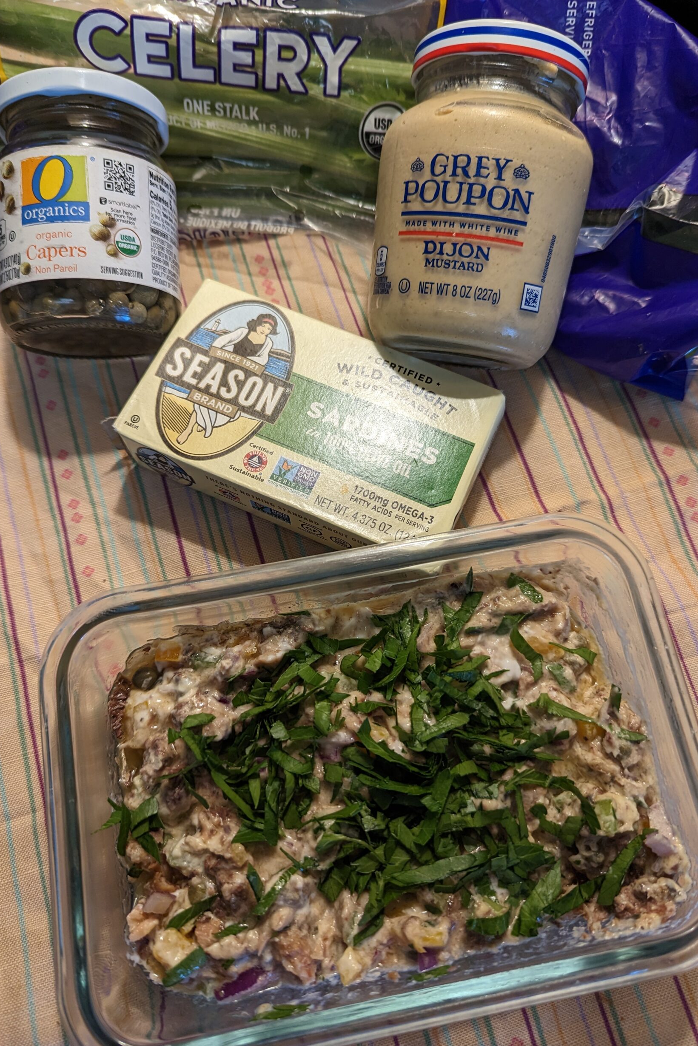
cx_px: 359
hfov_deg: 49.6
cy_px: 510
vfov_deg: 69.4
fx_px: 756
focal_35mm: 26
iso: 75
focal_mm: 6.81
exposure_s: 1/40
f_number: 1.85
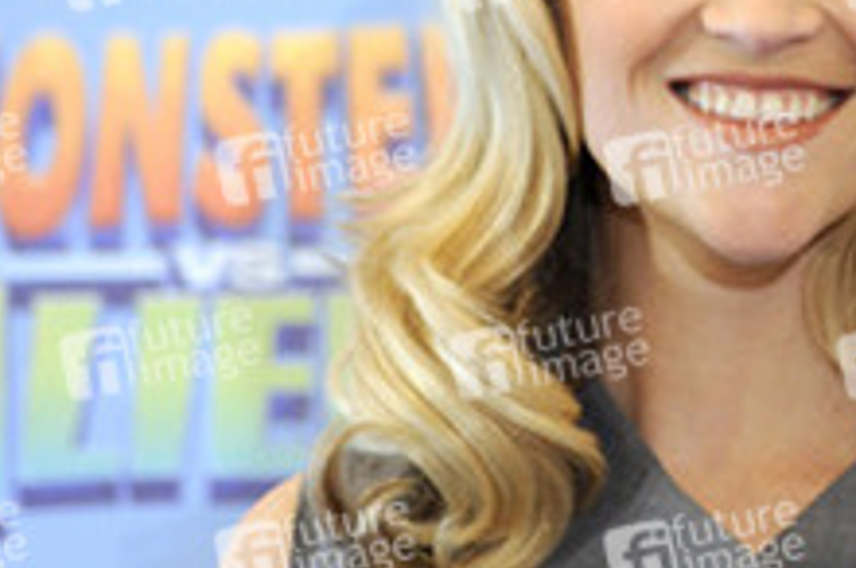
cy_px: 62
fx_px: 14602
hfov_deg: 3.4
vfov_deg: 2.2
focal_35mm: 615
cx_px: 601
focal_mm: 300
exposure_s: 1/160
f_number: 5.6
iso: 4000
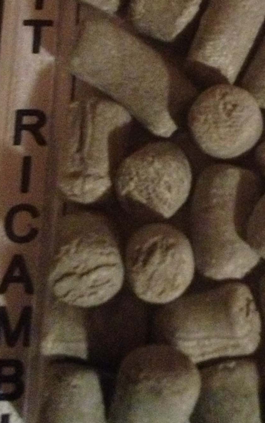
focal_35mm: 90
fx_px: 1040
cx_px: 262
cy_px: 121
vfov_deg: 22.9
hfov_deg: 14.3
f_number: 2.4
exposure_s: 1/15
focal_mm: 4.28
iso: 800
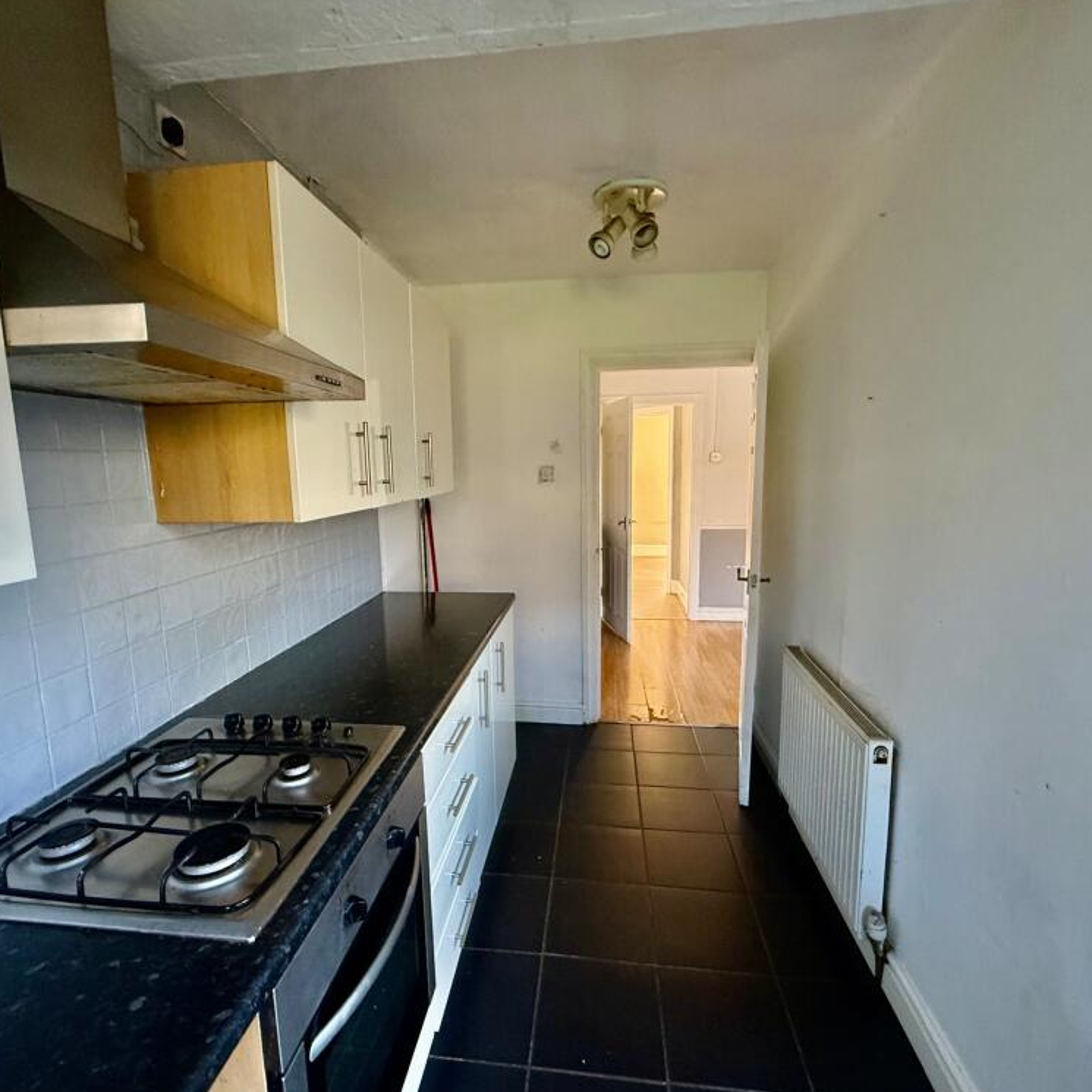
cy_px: 548
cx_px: 532
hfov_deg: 84.0
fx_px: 607
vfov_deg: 84.0
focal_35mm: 17
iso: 320
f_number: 2.2
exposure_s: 1/99
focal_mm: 2.22
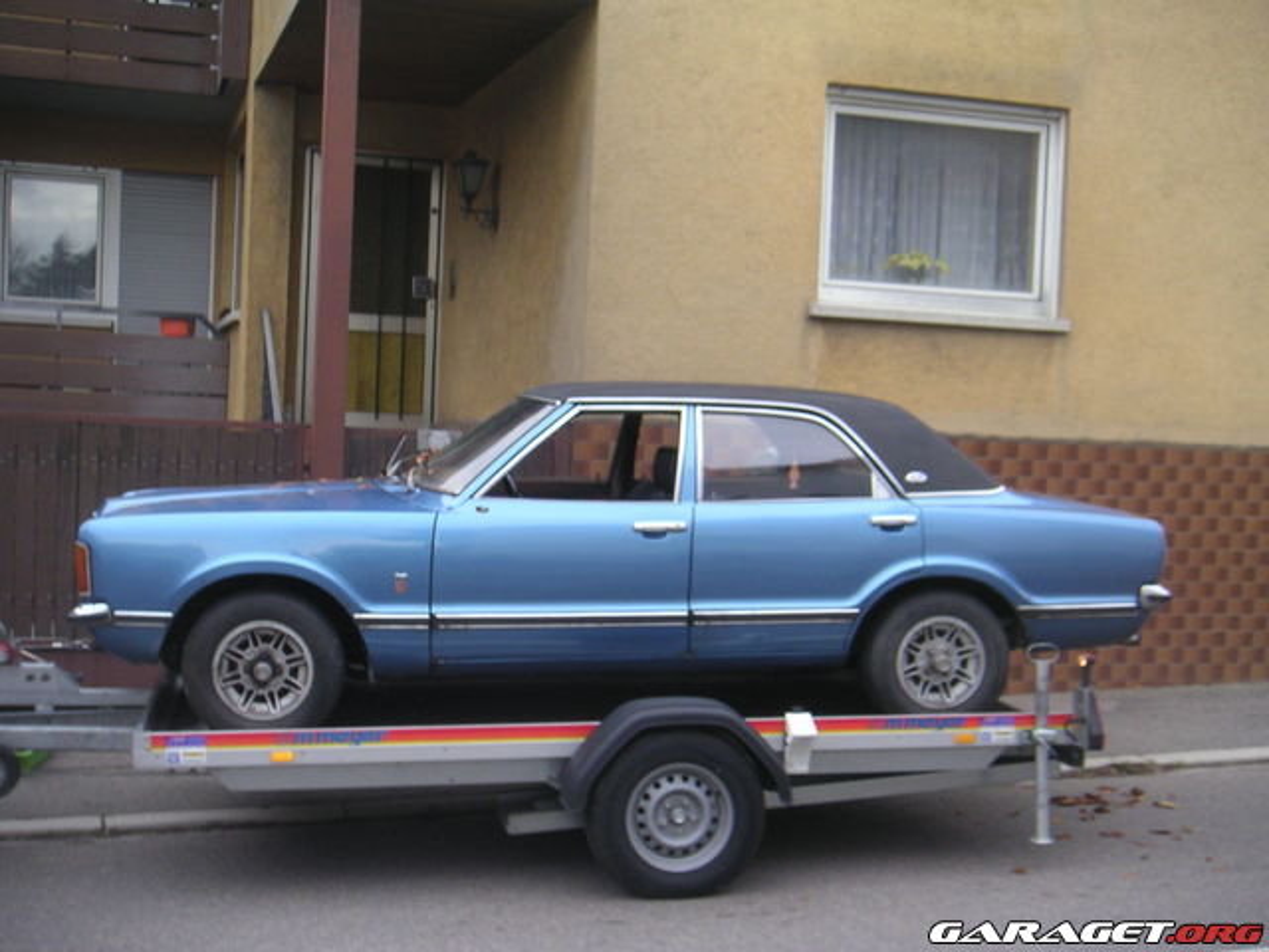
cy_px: 476
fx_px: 1723
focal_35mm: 47
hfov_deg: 40.4
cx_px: 634
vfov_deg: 30.9
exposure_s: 1/45
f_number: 2.9
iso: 100
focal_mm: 7.3
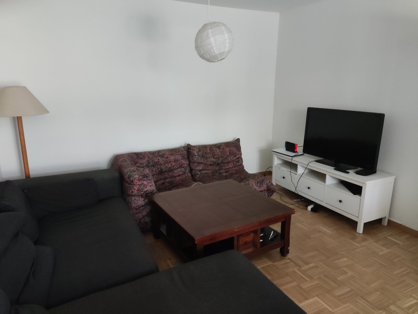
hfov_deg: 69.4
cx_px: 209
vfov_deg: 54.9
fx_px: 302
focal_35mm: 25
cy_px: 157
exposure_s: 1/33
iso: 1781
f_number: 1.79
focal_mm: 4.71
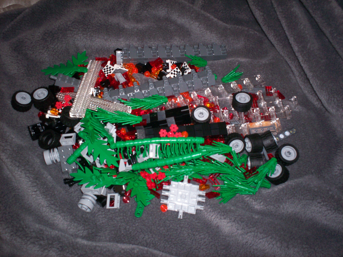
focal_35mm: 36
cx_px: 172
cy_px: 128
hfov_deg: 51.4
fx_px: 357
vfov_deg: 39.7
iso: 140
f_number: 4.5
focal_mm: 6
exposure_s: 1/60
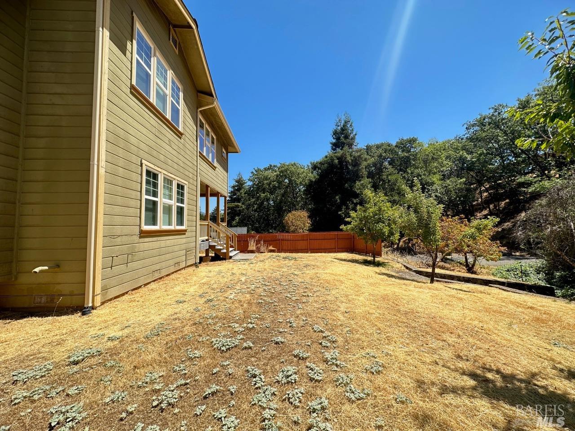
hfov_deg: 102.1
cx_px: 288
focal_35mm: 14
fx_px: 233
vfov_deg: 85.7
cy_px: 216
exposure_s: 1/581
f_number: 2.2
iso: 40
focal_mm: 2.22
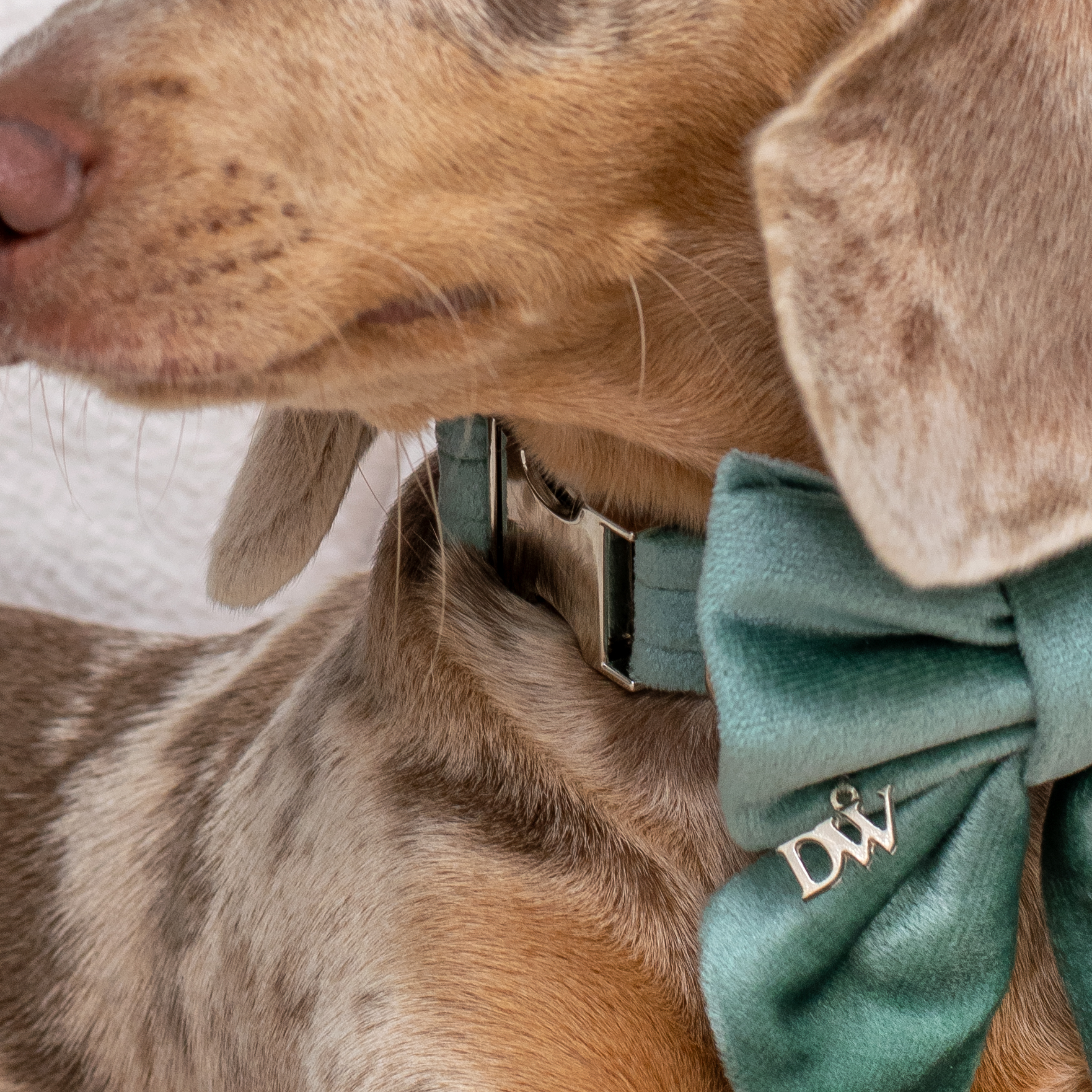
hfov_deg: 8.1
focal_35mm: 217
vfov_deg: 8.1
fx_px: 7745
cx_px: 542
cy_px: 292
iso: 160
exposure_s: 1/200
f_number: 6.3
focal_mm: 50
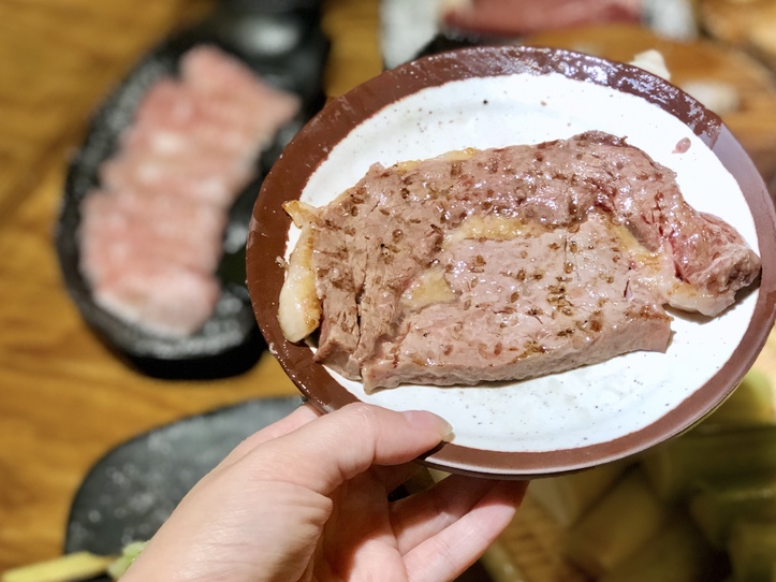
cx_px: 443
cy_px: 273
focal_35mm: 67
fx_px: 1502
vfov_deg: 21.9
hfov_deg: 28.9
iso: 160
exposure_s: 1/60
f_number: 2.8
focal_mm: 6.6
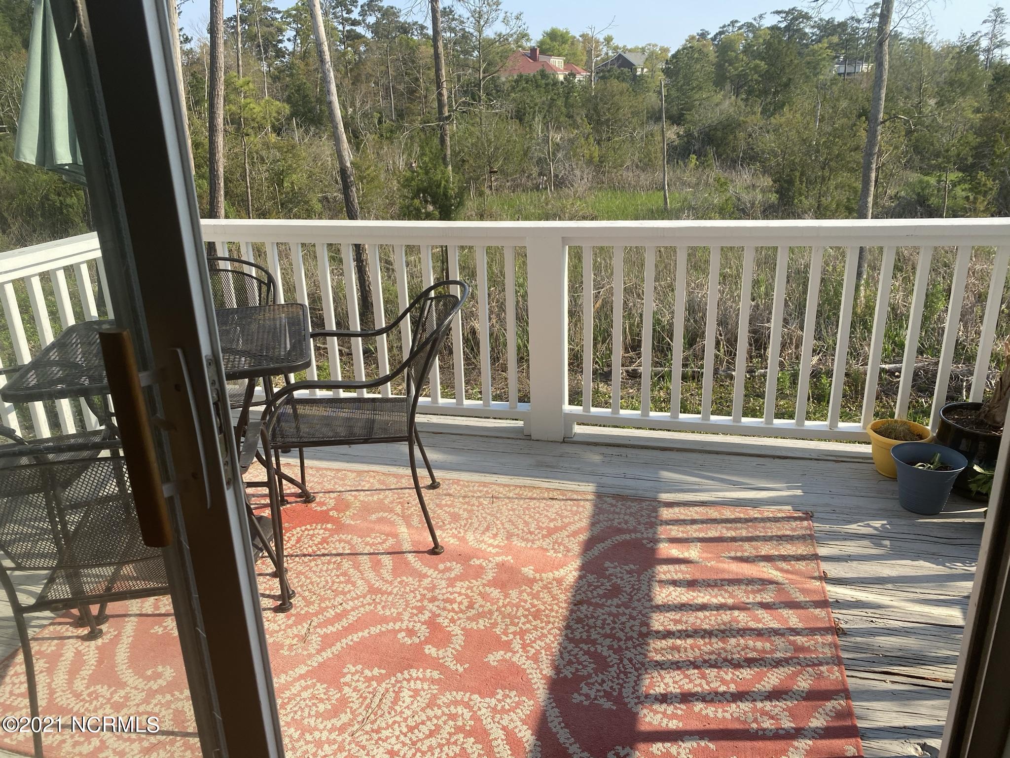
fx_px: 759
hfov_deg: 67.3
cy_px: 379
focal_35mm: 26
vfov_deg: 53.1
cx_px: 505
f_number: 1.8
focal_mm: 4.25
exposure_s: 1/1447
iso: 32
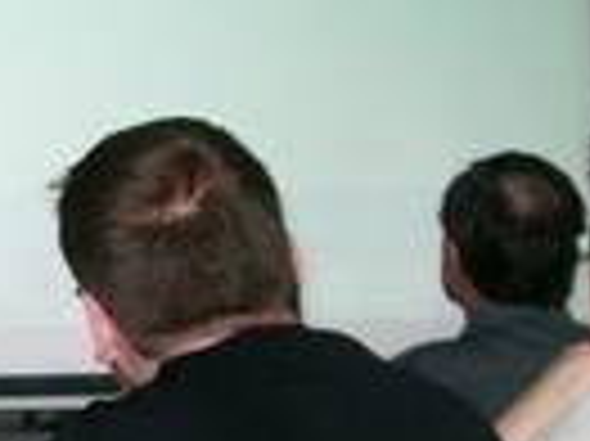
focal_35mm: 181
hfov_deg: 10.5
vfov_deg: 8.2
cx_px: -315
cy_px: 140
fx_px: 3082
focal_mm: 7.6
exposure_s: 1/60
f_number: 2.6
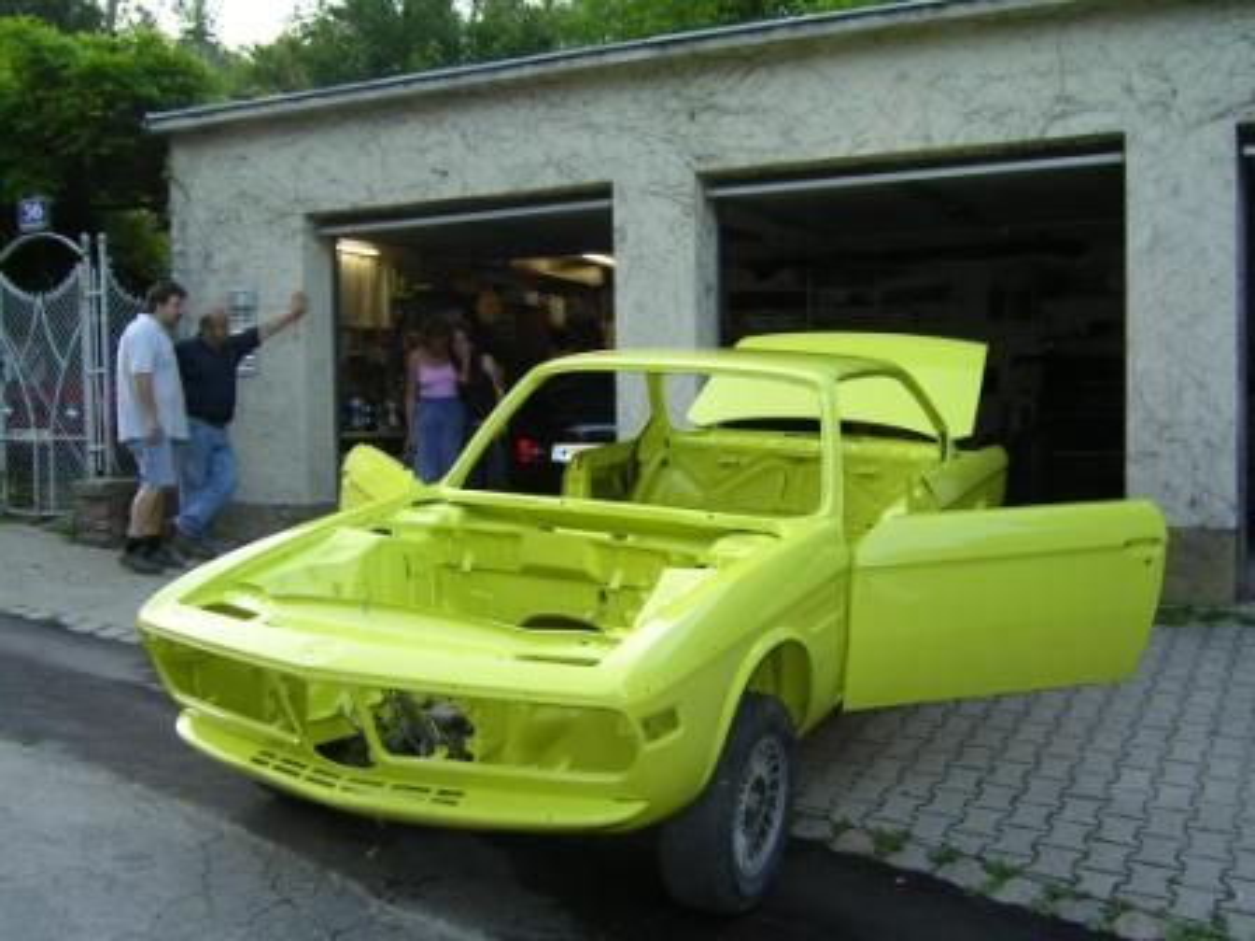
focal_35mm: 36
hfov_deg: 51.4
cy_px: 470
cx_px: 628
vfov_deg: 39.7
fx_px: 1305
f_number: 2.8
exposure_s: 1/69.8
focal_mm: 5.6
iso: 50
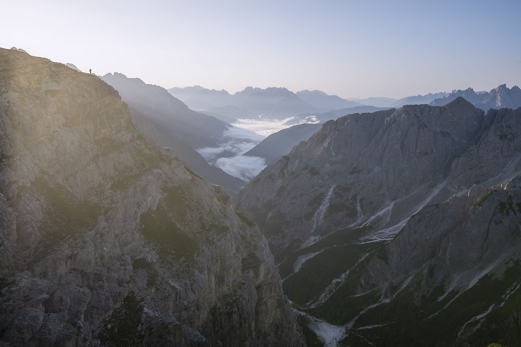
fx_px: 405
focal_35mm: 28
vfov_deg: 46.4
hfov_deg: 65.5
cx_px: 260
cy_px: 174
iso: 100
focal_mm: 28
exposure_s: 1/640
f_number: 10
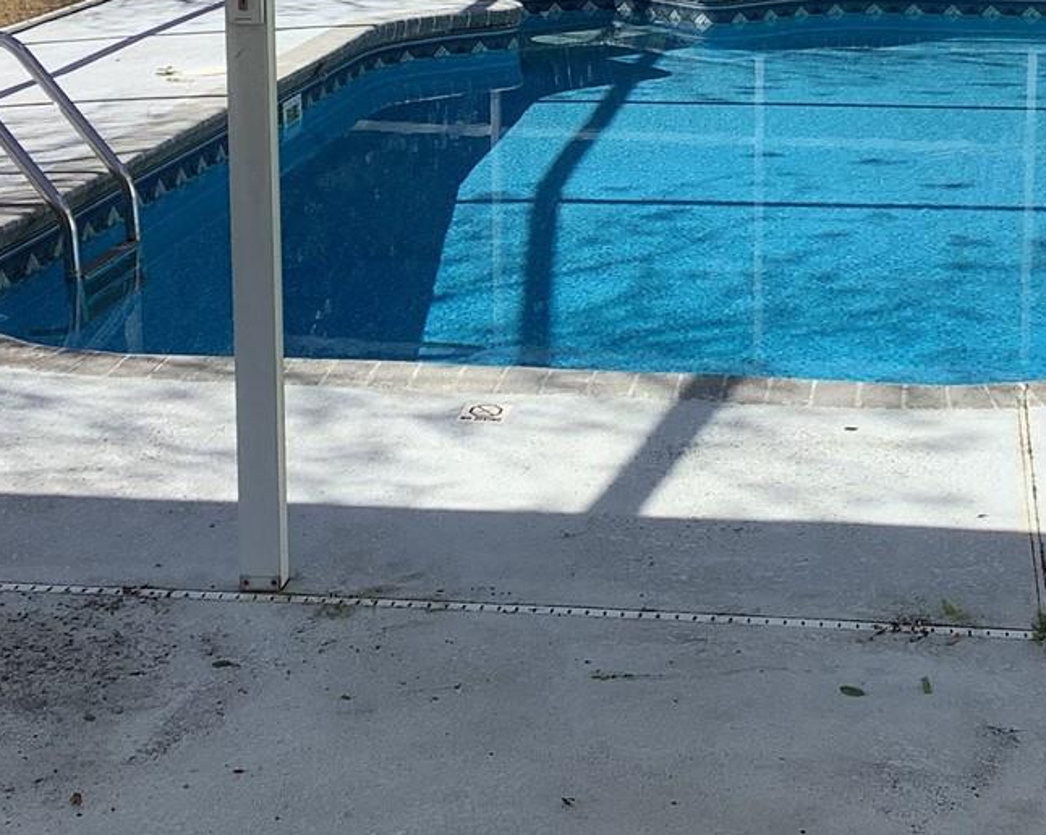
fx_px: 2320
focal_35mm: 75
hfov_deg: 25.3
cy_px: 100
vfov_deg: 20.1
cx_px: 640
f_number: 2.4
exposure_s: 1/815
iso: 25
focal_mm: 3.3
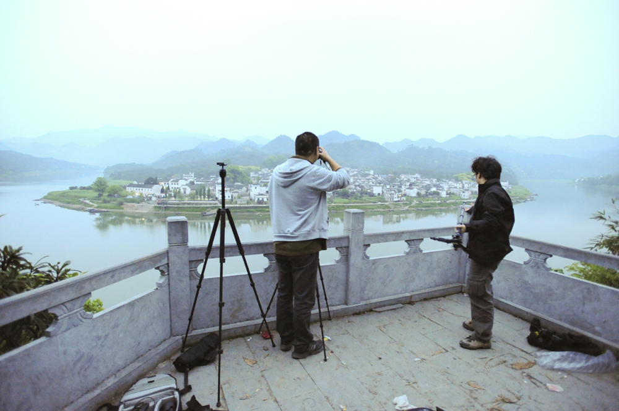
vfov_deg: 64.5
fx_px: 326
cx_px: 310
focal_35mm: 19
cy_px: 206
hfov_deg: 87.0
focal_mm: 19
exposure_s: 1/13
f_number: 2.8
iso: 6400
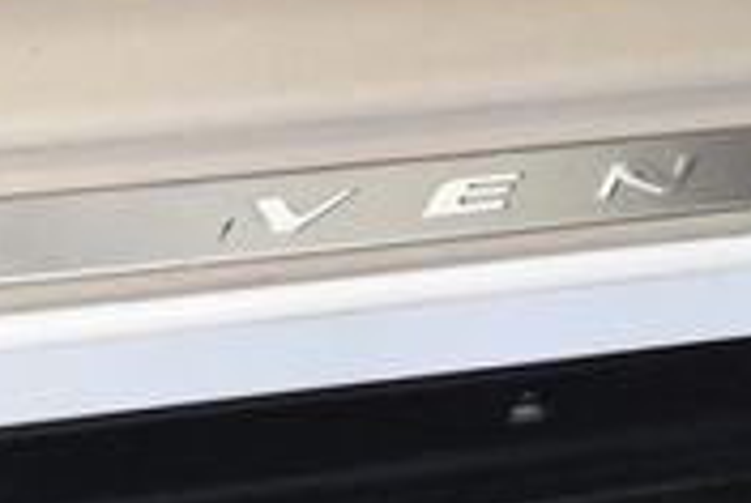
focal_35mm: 131
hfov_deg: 15.6
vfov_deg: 10.5
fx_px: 2737
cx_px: 422
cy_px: 175
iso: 1800
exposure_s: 1/125
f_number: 3.5
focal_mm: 18
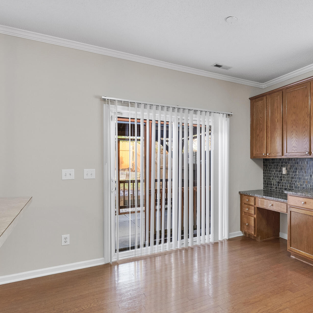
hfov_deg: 61.4
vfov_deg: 65.0
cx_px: 234
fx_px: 246
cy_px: 163
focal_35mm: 24
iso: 400
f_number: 7.1
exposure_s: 1/3
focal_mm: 12
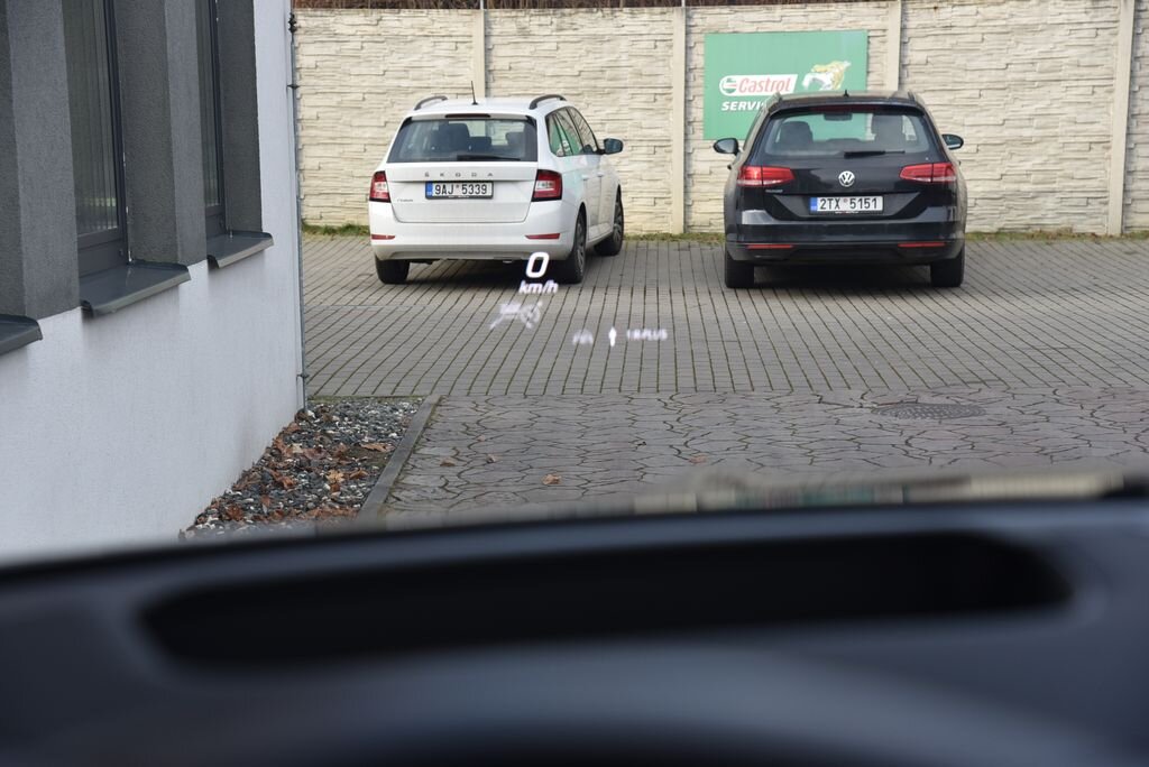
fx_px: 2235
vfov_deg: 19.5
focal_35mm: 70
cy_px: 384
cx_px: 574
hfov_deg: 28.8
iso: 500
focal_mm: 70
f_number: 5.6
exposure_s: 1/125
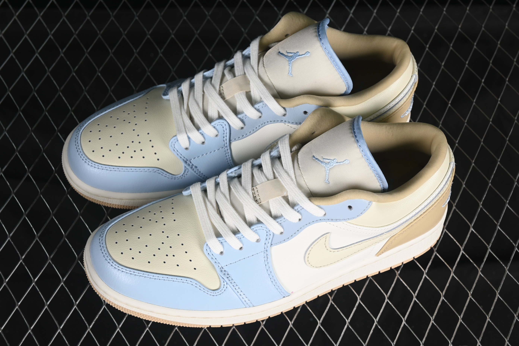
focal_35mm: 75
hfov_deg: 27.0
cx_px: 260
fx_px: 1081
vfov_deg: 18.2
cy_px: 173
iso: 160
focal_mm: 50
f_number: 7.1
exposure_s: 1/80
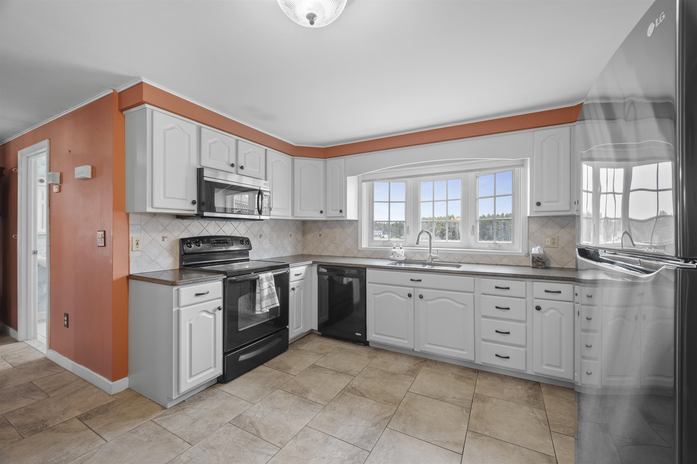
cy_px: 232
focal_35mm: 14
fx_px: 281
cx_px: 348
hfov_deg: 102.3
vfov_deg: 79.1
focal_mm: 14.5
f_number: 7.1
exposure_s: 2
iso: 250
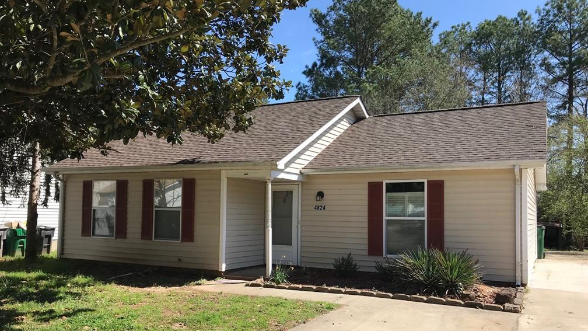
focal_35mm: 31
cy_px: 201
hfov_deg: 62.6
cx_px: 290
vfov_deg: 37.6
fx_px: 483
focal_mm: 3.99
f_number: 1.8
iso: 20
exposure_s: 1/1497
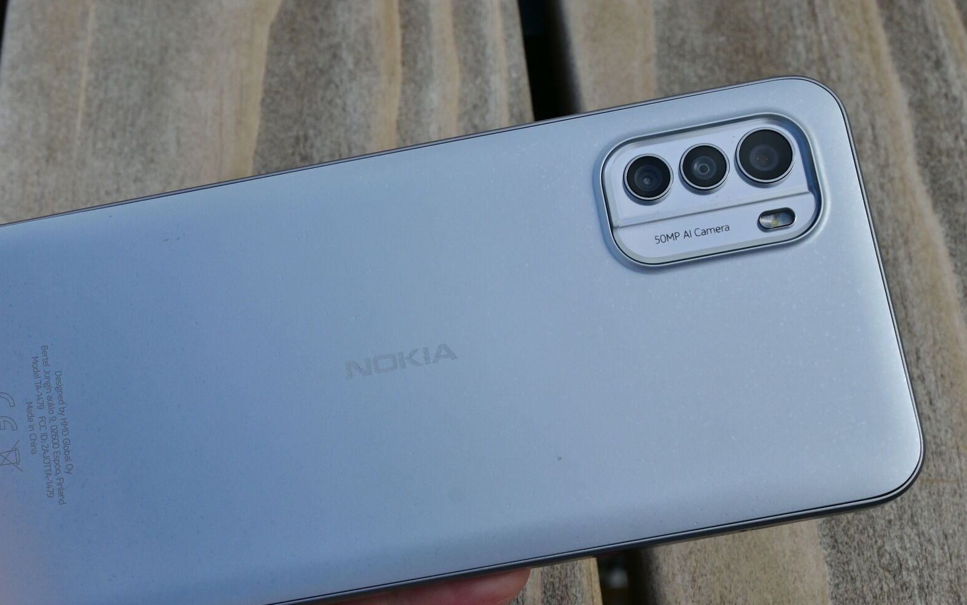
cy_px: 376
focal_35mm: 50
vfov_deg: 25.8
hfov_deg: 40.2
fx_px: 1316
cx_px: 409
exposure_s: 1/400
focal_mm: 26.5
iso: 100
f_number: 10
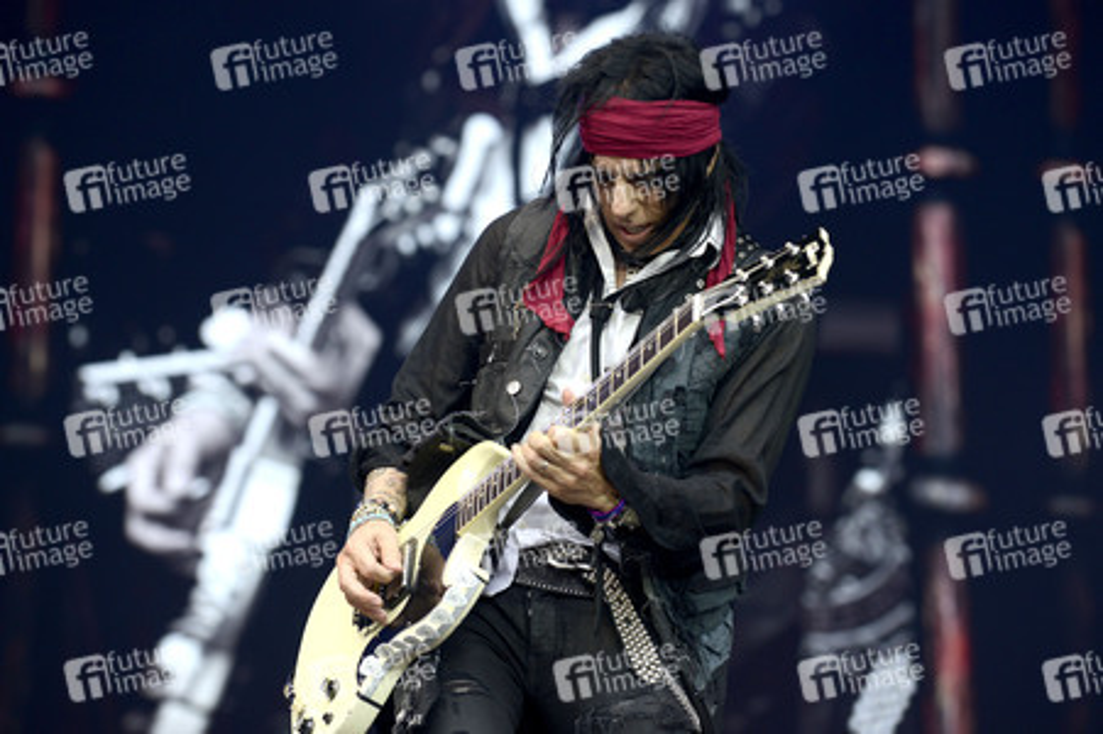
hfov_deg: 14.7
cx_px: 552
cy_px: 367
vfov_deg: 9.8
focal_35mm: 140
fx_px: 4286
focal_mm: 140
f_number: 5
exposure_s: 1/800
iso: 320
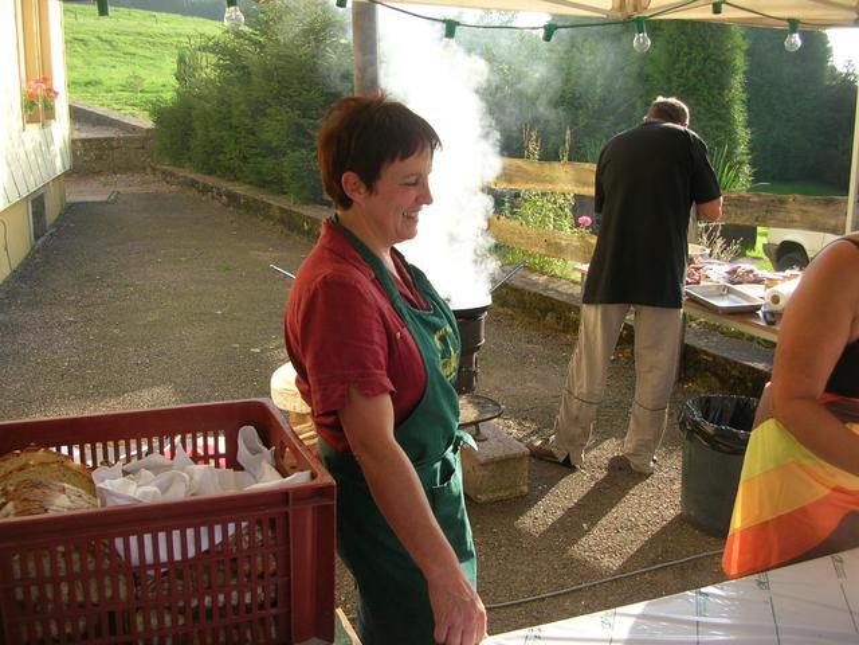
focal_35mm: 35
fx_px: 869
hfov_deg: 52.6
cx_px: 430
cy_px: 322
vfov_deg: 40.7
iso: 50
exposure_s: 1/205
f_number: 2.8
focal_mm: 5.8
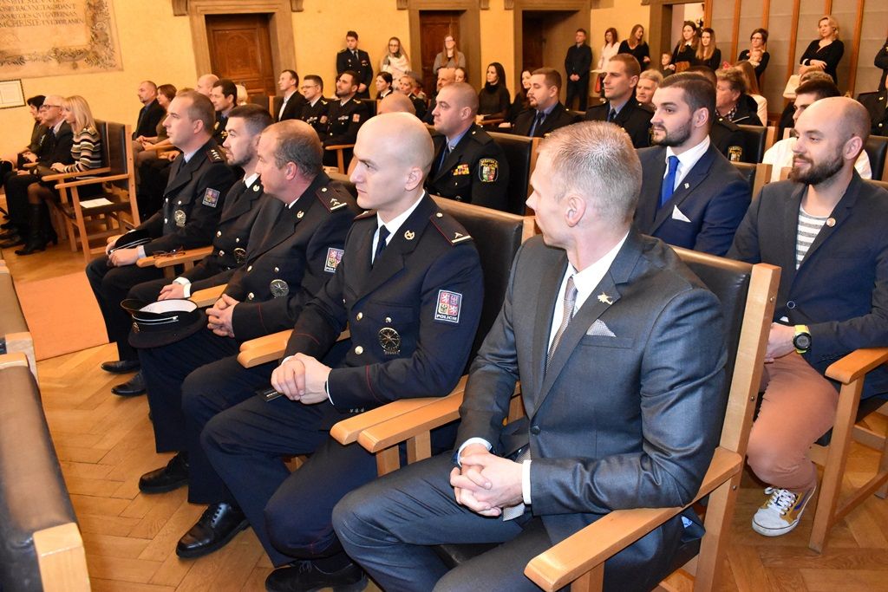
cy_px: 296
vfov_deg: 47.9
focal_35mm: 27
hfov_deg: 67.4
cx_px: 444
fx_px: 666
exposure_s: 1/60
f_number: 6.3
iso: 6400
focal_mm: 18
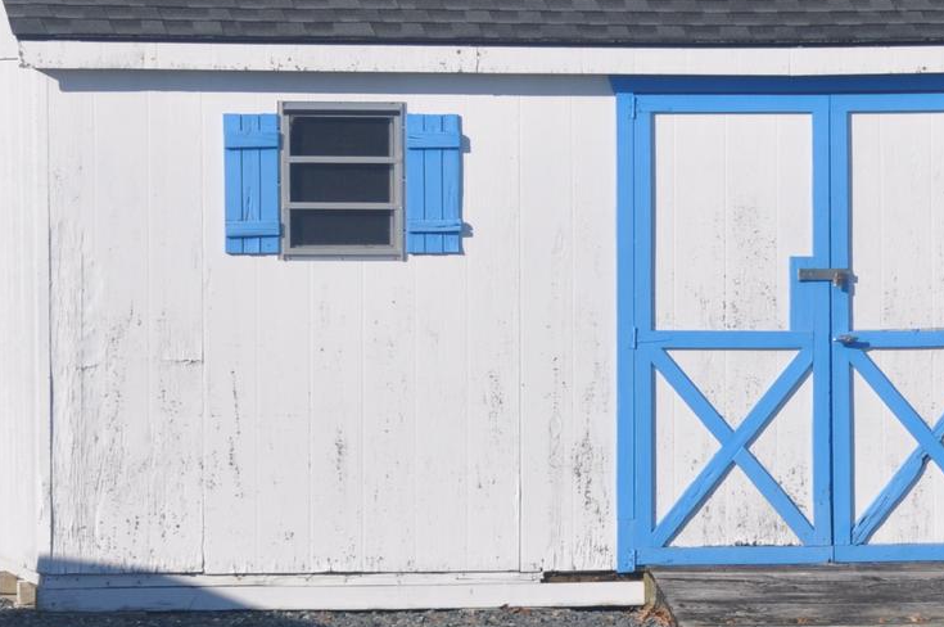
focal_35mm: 355
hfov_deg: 5.8
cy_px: 402
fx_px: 9307
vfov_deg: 3.9
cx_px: 880
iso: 200
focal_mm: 85
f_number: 10
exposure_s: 1/400
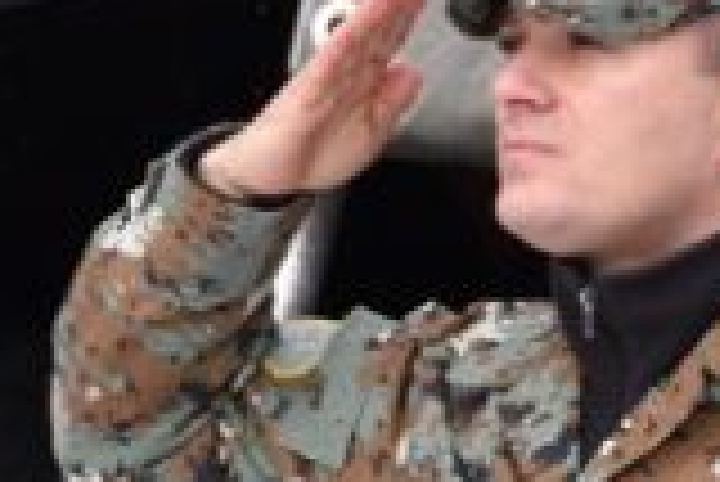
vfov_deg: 3.4
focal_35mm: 403
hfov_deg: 5.1
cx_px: 783
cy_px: 820
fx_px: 8067
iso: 500
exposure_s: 1/1000
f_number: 4.8
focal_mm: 56
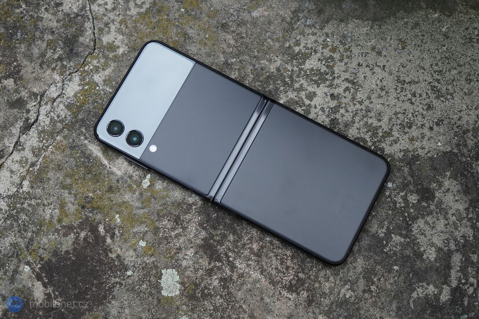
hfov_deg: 40.3
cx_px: 240
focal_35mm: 49
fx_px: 652
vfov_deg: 27.5
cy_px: 160
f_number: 7.1
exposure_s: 1/160
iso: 2500
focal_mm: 49
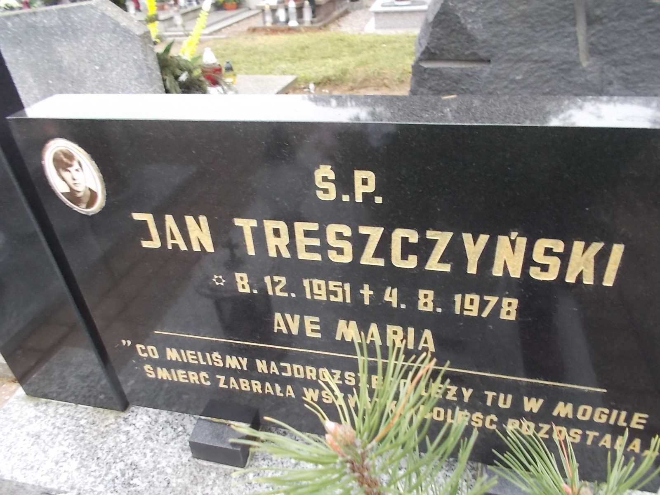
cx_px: 330
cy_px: 248
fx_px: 496
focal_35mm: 26
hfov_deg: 67.3
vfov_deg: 53.1
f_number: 3.2
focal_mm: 4.6
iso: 200
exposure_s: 1/15
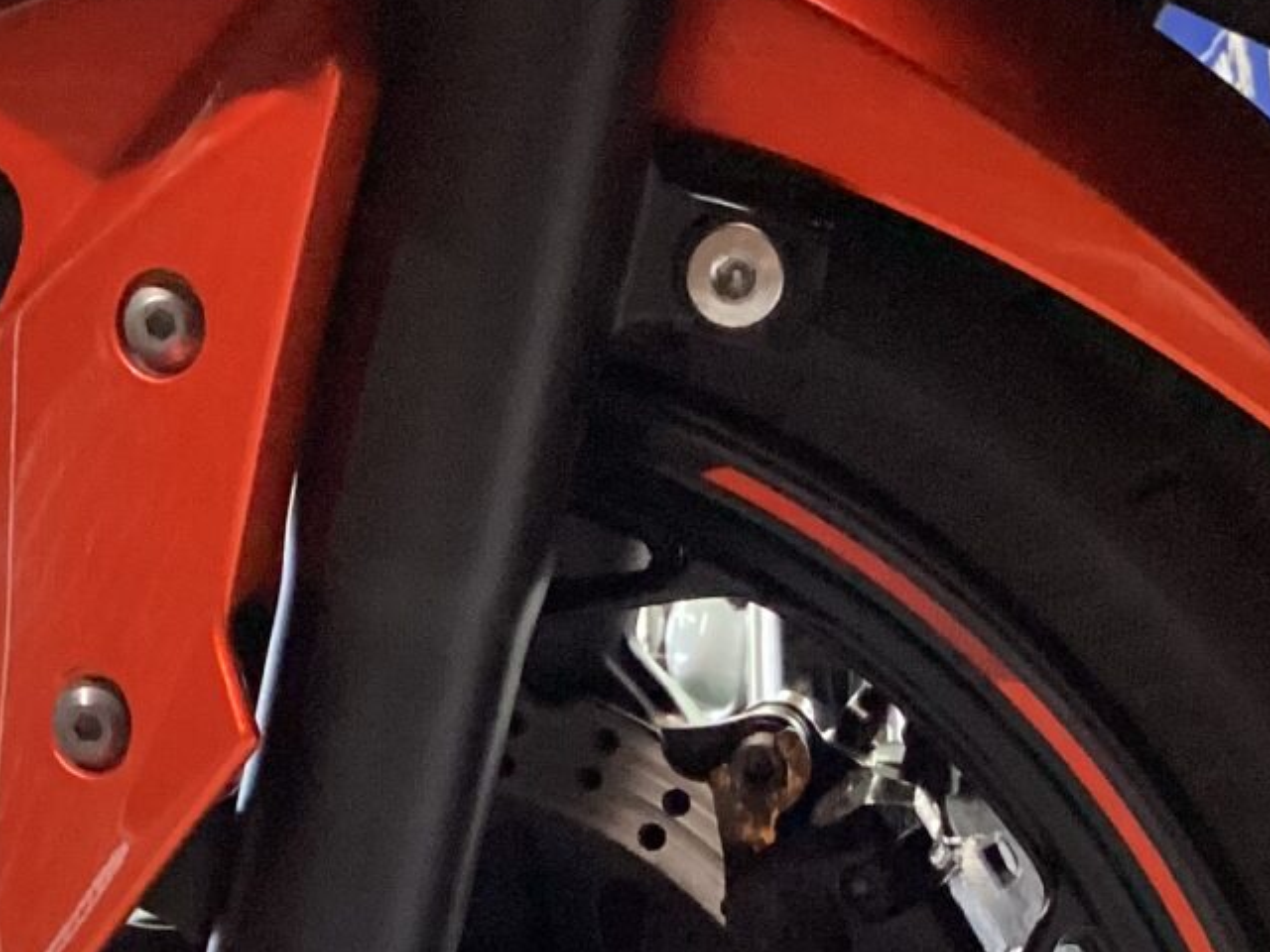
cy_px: 1144
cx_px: 526
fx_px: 3412
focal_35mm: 93
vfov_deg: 15.3
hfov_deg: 21.1
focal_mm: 3.3
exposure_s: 1/60
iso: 320
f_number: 2.4
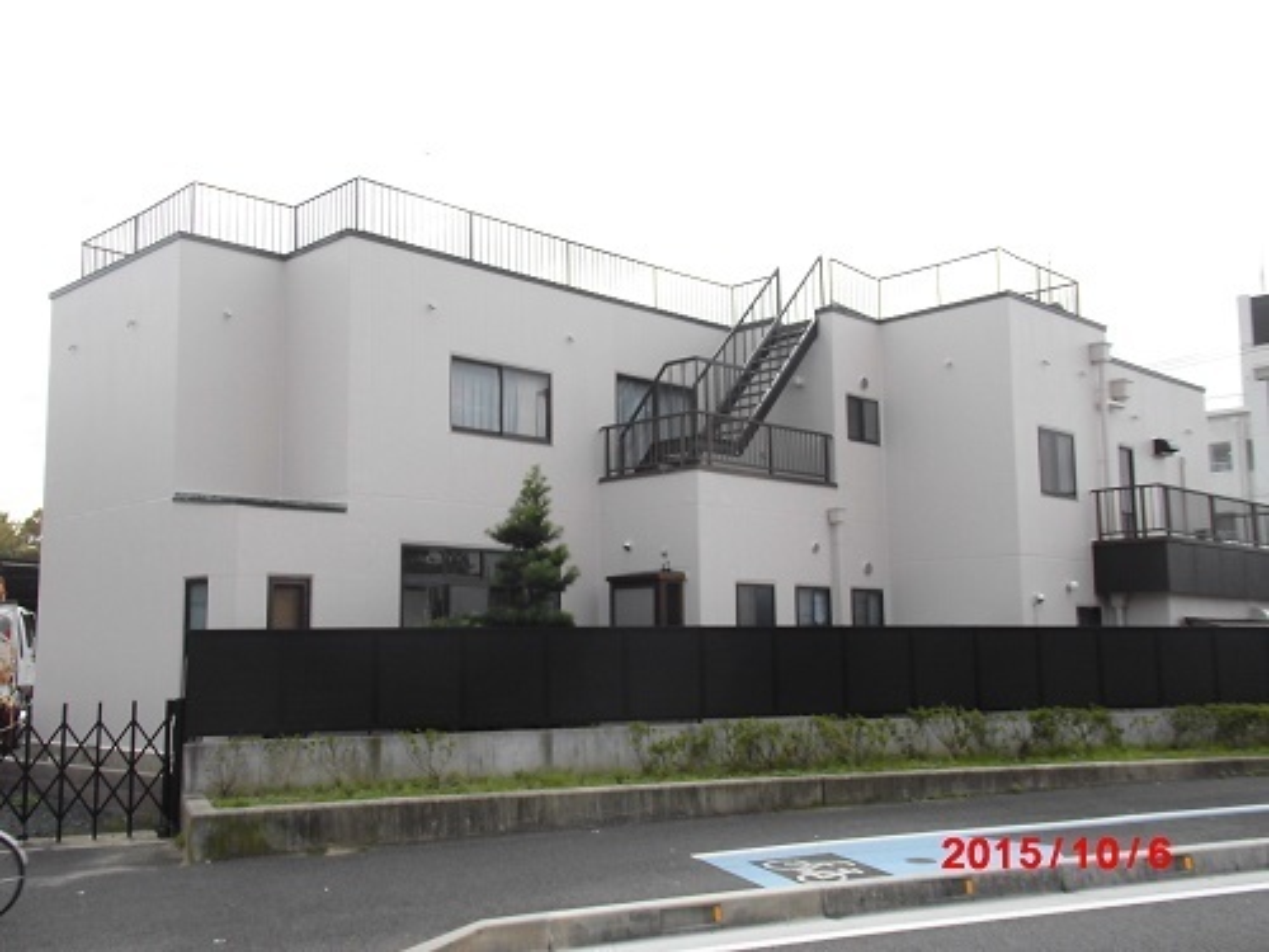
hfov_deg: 58.4
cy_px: 476
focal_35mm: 31
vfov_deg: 45.4
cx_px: 634
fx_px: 1136
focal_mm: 5.47
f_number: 9.37
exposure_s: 1/125
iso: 125
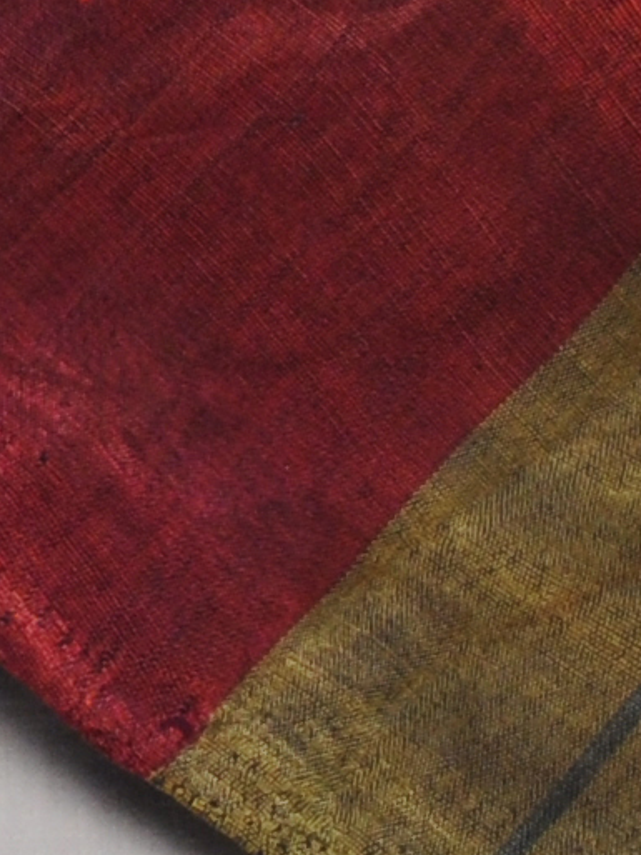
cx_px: -2056
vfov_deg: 2.2
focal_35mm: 903
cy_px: 237
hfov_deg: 1.6
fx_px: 22286
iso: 400
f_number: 11
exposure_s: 1/6
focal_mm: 75
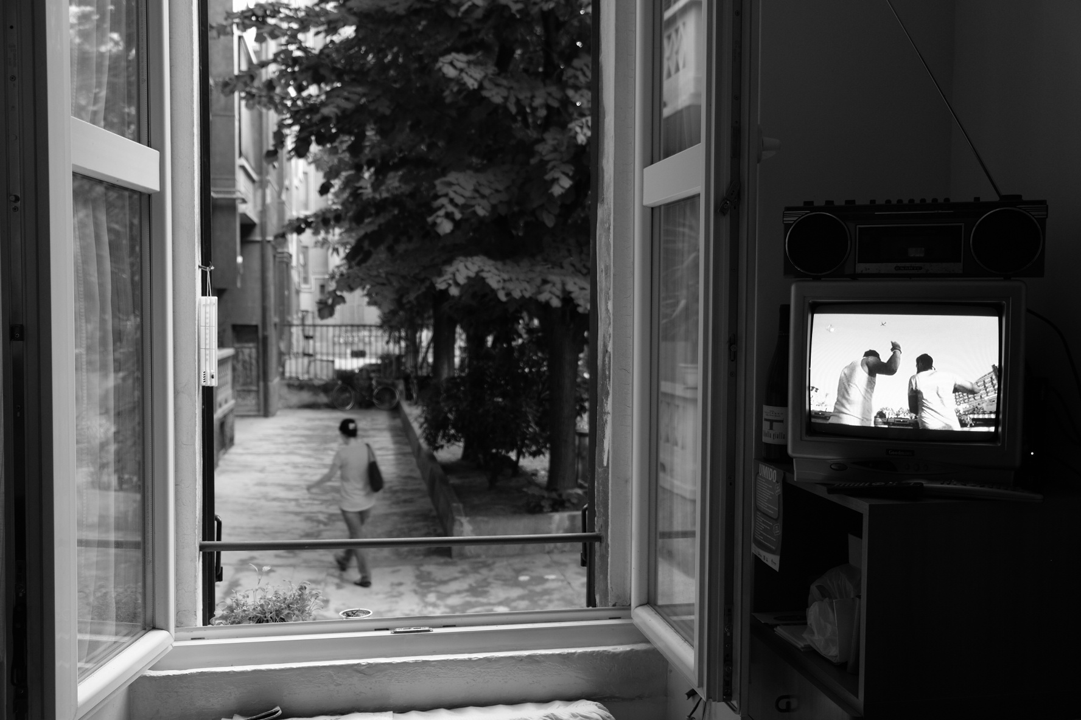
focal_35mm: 33
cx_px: 540
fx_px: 991
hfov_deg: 57.2
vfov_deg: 40.0
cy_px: 360
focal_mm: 22.3
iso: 250
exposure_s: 1/25
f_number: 3.2
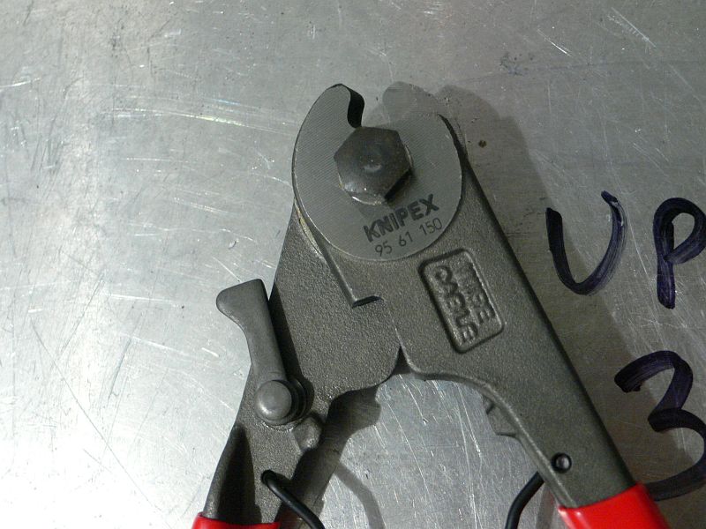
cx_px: 353
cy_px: 264
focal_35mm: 34
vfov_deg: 41.8
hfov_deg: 54.0
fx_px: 693
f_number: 2.8
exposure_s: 1/15
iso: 200
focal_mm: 6.3
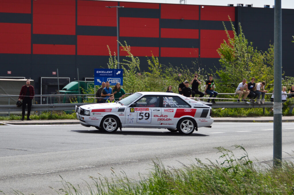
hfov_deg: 27.0
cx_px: 147
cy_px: 98
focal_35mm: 75
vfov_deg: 18.2
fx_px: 612
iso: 200
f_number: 5
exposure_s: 1/2000
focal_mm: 50
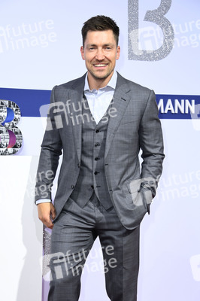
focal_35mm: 78
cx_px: 100
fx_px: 651
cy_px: 150
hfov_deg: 17.5
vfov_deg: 26.0
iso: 1000
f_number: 5.6
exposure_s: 1/200
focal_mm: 78
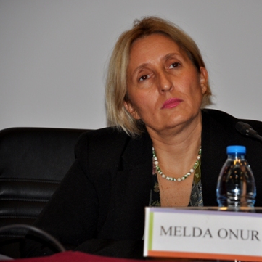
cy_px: 130
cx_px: 179
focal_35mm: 217
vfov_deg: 8.1
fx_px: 1858
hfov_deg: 8.1
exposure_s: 1/60
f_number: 5.6
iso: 500
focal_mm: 112
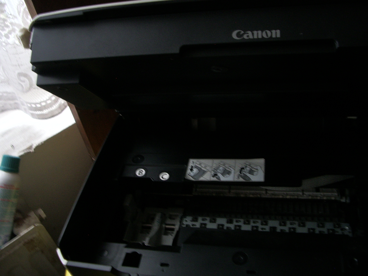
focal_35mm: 35
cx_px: 184
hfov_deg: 52.6
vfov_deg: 40.7
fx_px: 372
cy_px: 138
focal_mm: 5.8
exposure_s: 1/15
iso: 200
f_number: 2.6
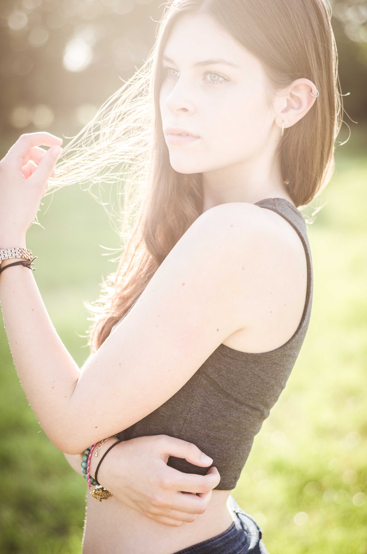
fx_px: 1152
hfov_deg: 18.1
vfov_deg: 27.0
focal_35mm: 75
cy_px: 277
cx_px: 184
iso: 100
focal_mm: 50
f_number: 2.2
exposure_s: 1/640
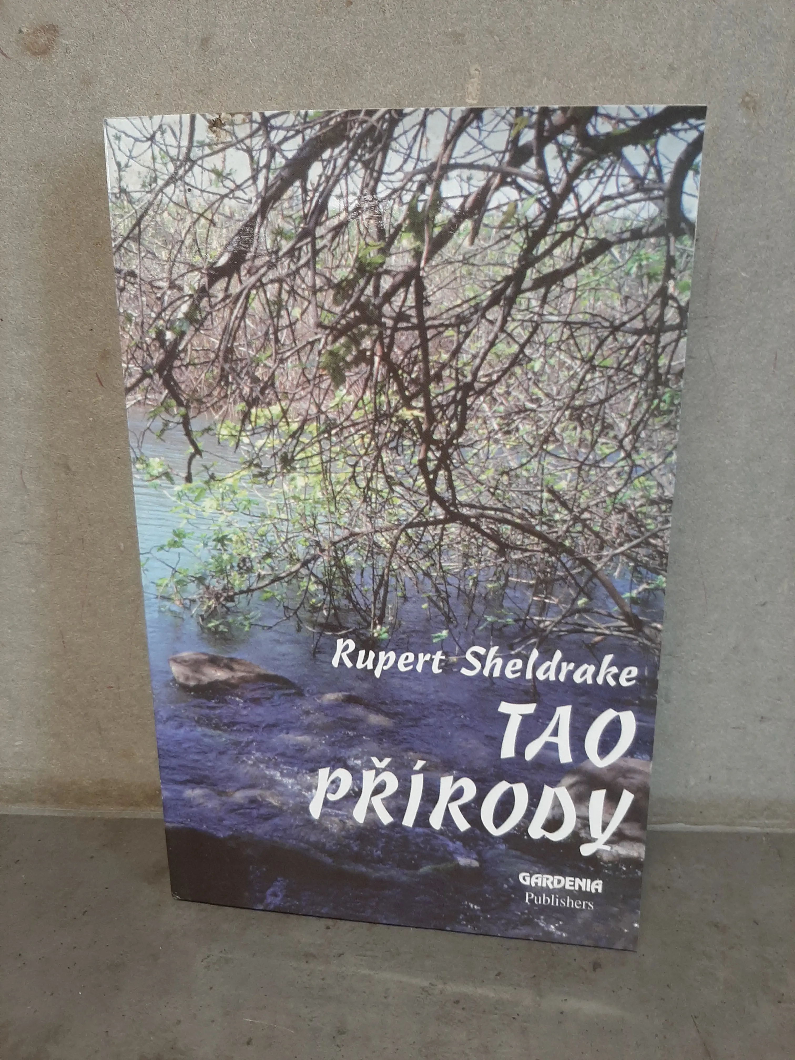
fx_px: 796
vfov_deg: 67.3
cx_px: 398
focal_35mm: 26
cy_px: 530
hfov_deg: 53.1
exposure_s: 1/50
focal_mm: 3.93
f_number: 1.7
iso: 100
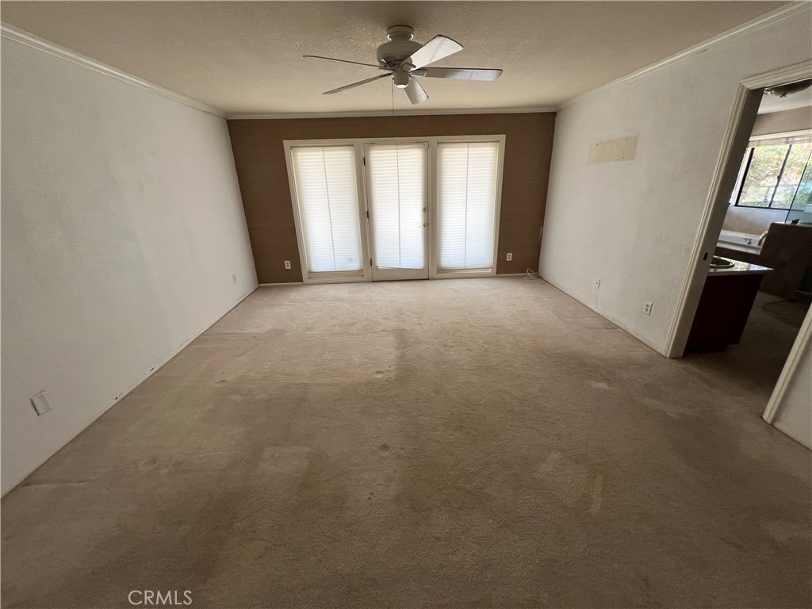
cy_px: 304
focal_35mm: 13
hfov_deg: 106.2
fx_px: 305
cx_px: 406
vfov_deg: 89.9
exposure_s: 1/120
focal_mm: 1.57
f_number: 1.8
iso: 64
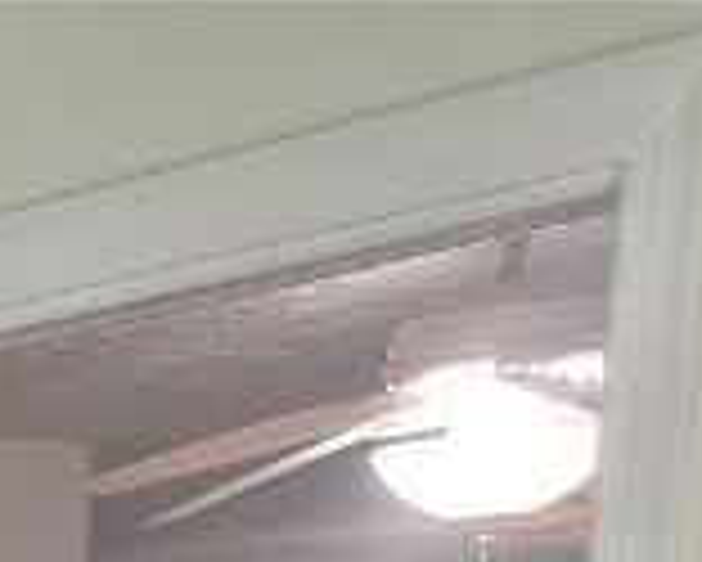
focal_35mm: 147
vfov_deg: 8.6
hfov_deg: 9.5
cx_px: -1557
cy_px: 1722
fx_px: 3056
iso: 100
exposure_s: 1/40
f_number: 1.8
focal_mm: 5.54
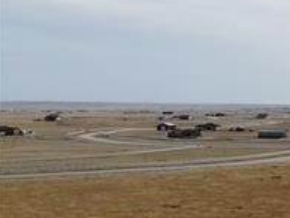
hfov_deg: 20.0
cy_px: 146
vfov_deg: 18.6
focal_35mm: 79
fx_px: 663
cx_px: 477
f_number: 2.8
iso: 101
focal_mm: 4.5
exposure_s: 1/2082
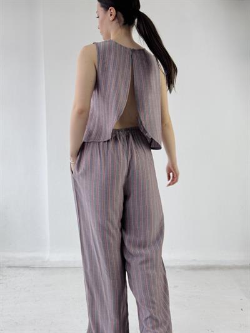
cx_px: 125
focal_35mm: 48
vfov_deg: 39.6
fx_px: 462
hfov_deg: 30.3
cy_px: 166
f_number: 1.78
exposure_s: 1/214
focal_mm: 6.76
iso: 64
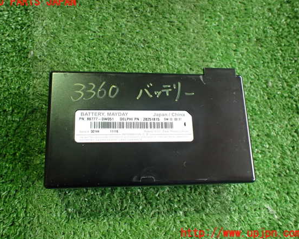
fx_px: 283
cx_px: 141
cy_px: 118
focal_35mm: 32
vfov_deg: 45.8
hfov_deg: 55.6
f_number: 2.3
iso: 800
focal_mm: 5.4
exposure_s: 1/80
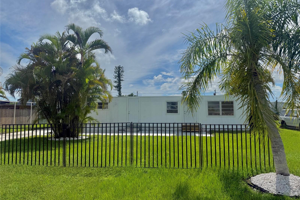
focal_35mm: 25
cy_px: 98
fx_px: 208
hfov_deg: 71.5
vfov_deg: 51.3
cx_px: 150
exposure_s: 1/11905
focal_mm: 6.76
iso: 80
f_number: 1.78
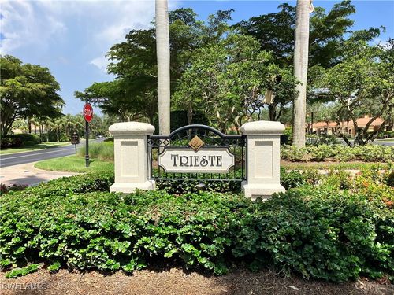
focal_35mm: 28
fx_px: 319
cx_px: 197
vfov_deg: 49.7
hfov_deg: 63.4
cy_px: 148
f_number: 1.8
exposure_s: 1/1473
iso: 32
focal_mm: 3.99
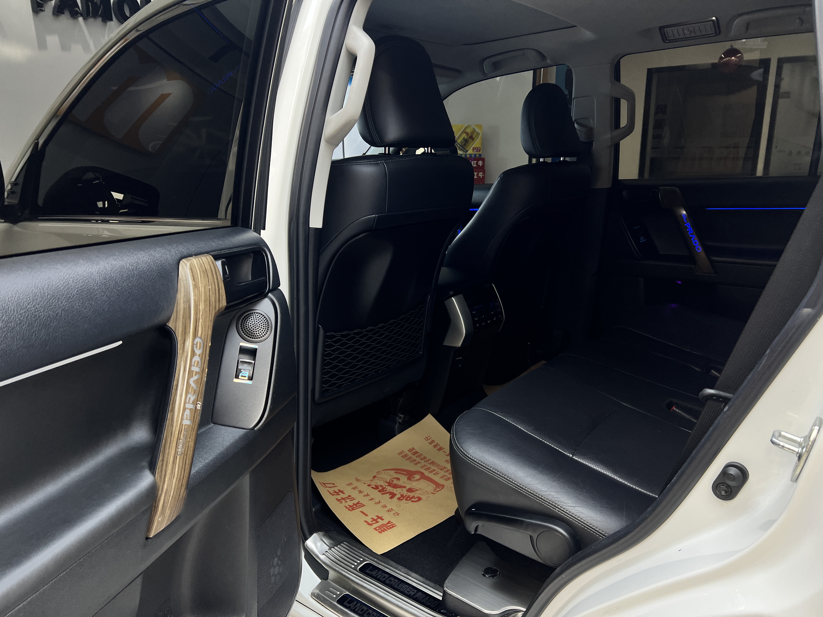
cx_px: 412
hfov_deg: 67.3
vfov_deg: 53.1
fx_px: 618
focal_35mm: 26
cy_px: 308
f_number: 1.5
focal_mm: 5.7
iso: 64
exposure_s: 1/100
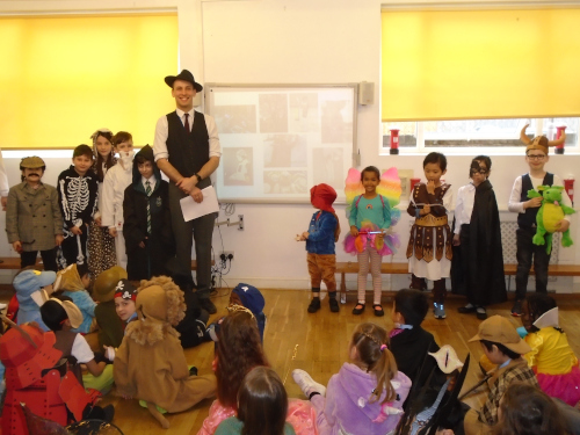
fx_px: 603
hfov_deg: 51.4
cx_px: 290
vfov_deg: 39.7
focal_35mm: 36
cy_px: 218
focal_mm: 6.4
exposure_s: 1/40
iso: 400
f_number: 3.8
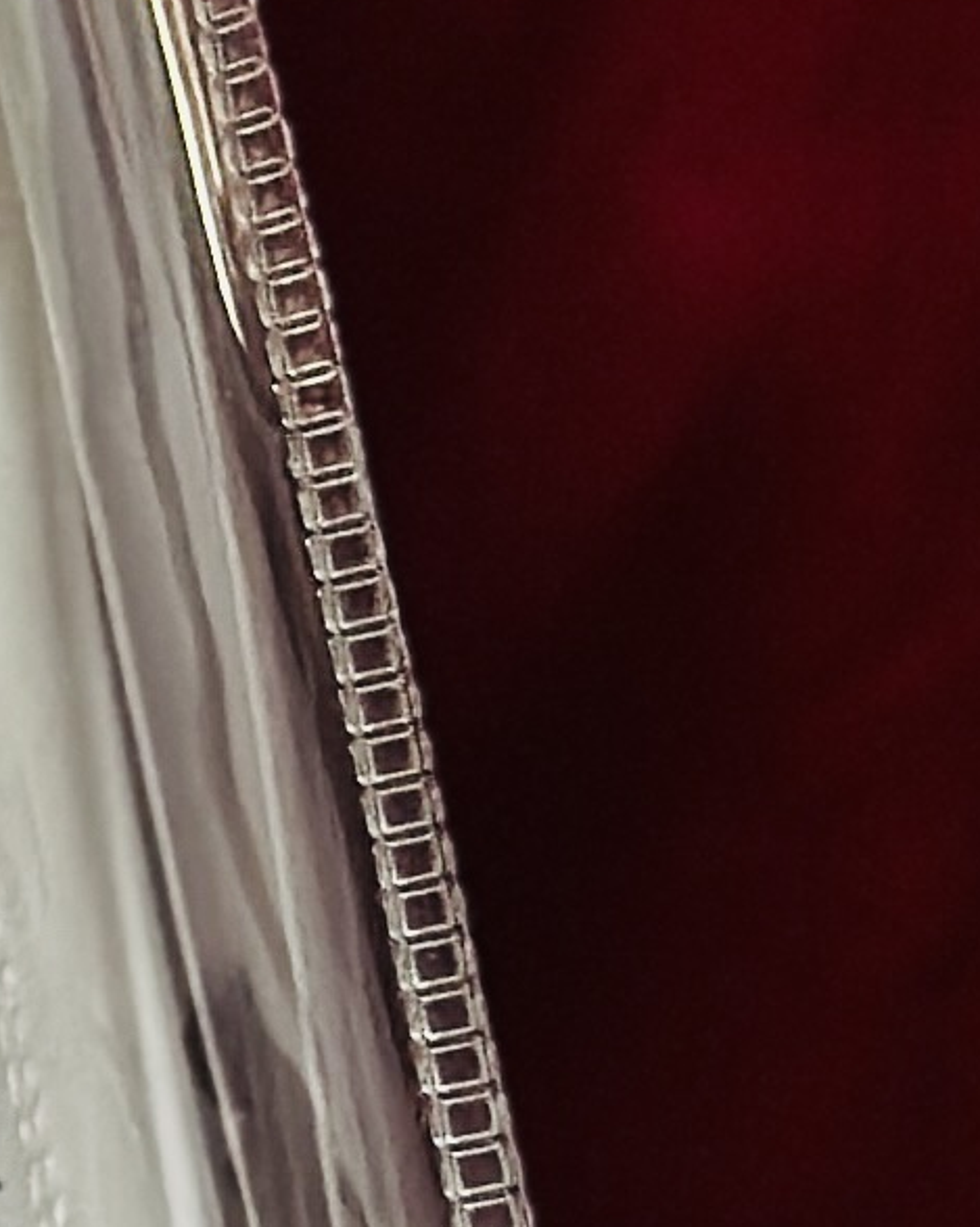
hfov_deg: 4.6
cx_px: -1766
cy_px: 203
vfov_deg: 6.0
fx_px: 11683
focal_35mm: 322
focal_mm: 6.86
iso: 125
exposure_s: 1/89
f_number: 1.78
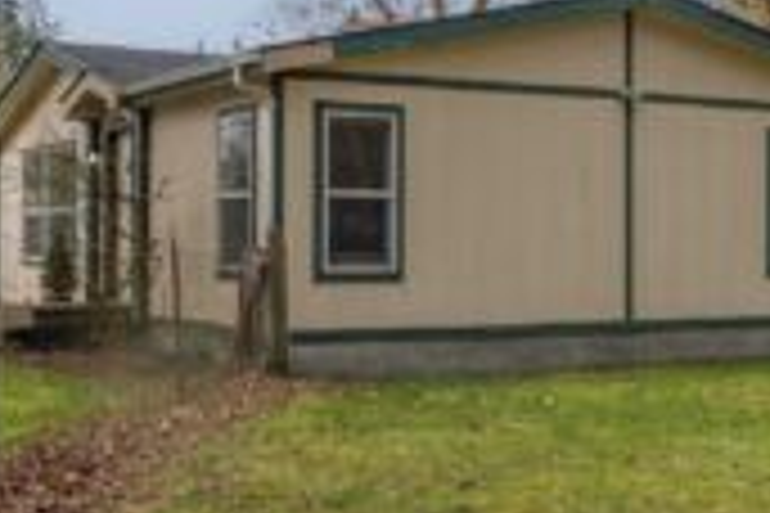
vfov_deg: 21.6
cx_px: 378
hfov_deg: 31.9
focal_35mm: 63
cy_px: 227
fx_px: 1347
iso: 250
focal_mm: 18
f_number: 10
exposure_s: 1/200
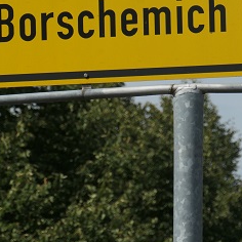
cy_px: 95
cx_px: 214
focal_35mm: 404
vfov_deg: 4.3
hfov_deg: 4.3
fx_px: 3195
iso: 125
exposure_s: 1/500
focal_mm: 75.2
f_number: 8
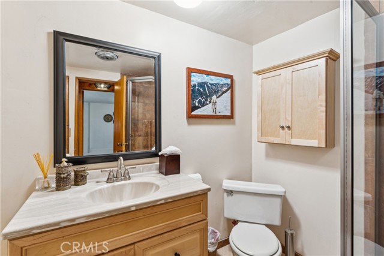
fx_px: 173
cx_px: 192
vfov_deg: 73.1
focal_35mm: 16
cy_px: 128
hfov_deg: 96.0
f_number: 13
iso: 100
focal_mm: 16.2
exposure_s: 1/1.67
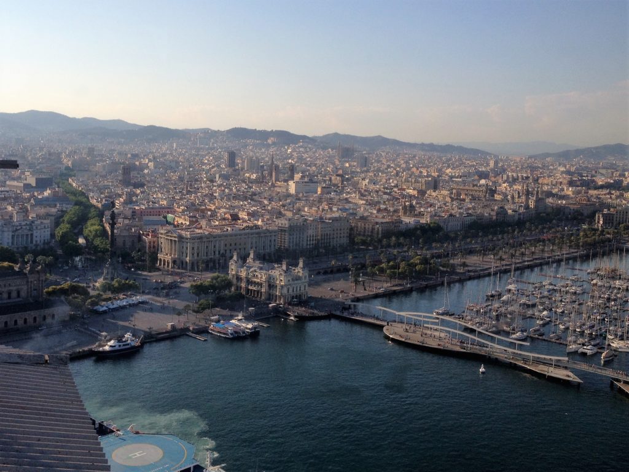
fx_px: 636
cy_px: 236
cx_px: 314
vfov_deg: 40.7
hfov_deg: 52.6
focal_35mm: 35
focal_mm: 4.28
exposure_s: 1/1623
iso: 50
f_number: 2.4
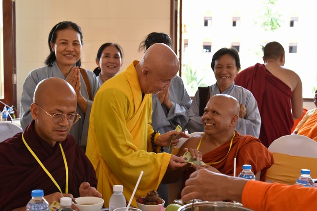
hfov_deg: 39.6
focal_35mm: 50
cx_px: 158
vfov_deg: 27.0
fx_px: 440
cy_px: 106
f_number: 6.3
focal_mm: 50
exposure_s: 1/160
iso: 1600
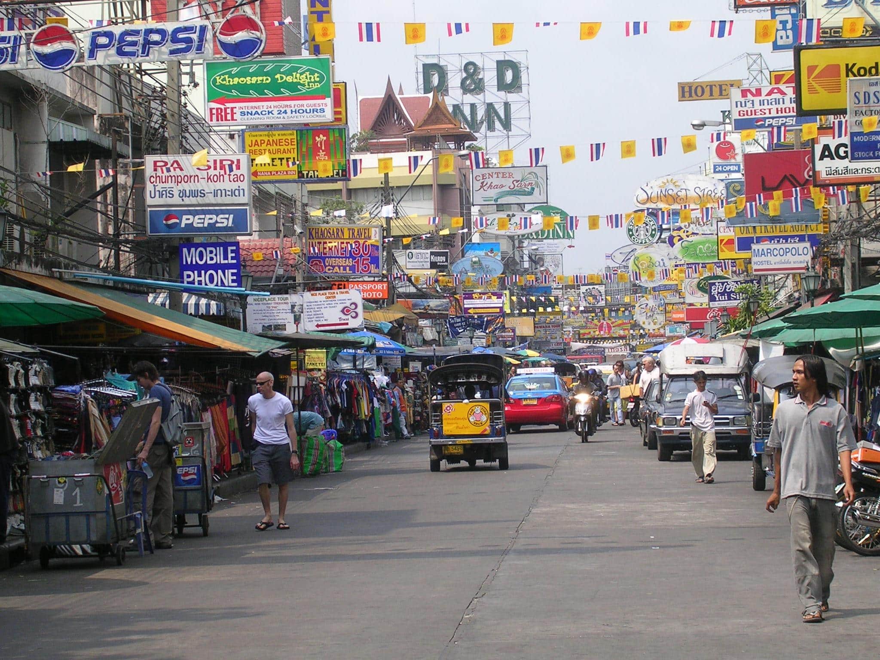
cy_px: 330
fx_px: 2924
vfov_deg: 12.9
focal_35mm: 115
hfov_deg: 17.1
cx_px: 440
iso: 50
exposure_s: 1/270
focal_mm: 17.4
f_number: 4.9
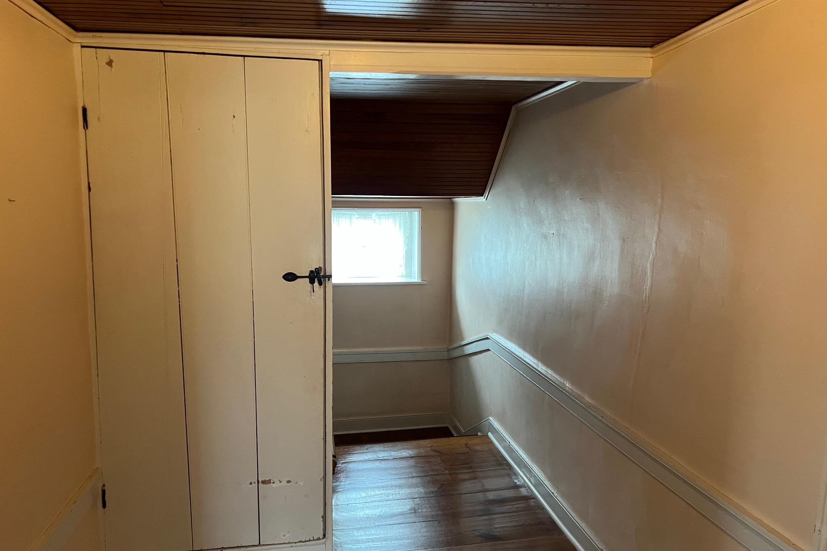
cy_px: 318
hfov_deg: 65.5
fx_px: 643
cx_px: 423
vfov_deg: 46.3
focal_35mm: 28
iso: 400
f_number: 1.5
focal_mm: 5.7
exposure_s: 1/60
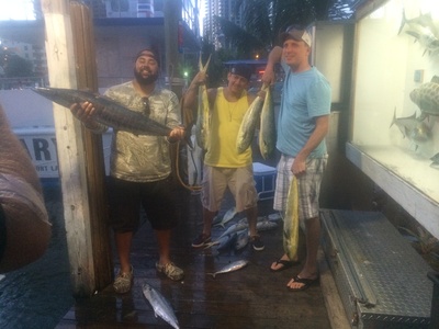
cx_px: 220
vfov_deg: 46.8
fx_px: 380
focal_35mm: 30
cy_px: 164
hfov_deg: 60.0
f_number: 2.2
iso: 250
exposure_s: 1/30
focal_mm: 4.12
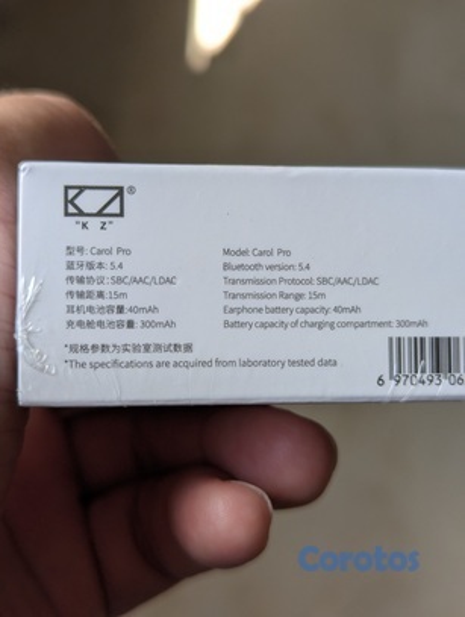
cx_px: 232
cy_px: 308
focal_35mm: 48
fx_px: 857
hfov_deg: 30.4
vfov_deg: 39.6
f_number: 1.85
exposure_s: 1/243
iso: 76
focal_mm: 6.81
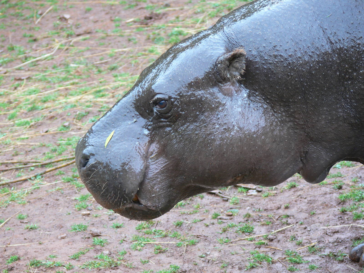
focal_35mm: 173
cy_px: 136
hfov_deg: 11.4
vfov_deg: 8.6
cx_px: 182
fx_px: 1819
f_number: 3.6
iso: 100
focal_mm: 36.7
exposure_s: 1/30
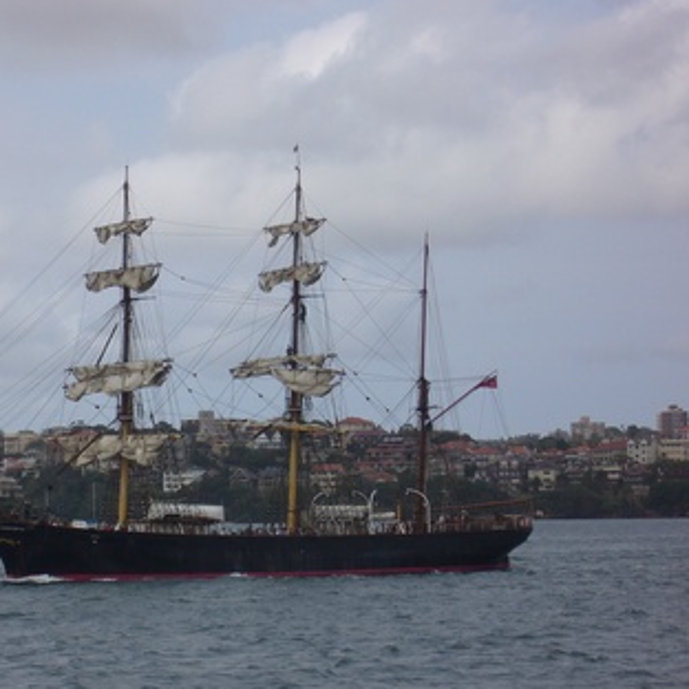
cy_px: 353
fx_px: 2950
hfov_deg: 13.3
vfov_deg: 13.3
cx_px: 232
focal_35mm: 131
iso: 80
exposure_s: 1/500
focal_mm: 17.4
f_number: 5
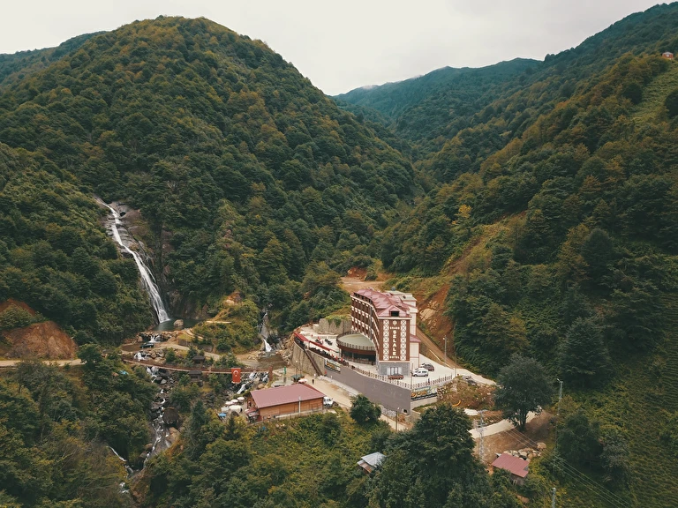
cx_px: 339
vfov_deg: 53.1
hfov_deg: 67.3
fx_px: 509
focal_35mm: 26
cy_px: 254
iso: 100
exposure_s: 1/171
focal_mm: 4.73
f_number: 2.2
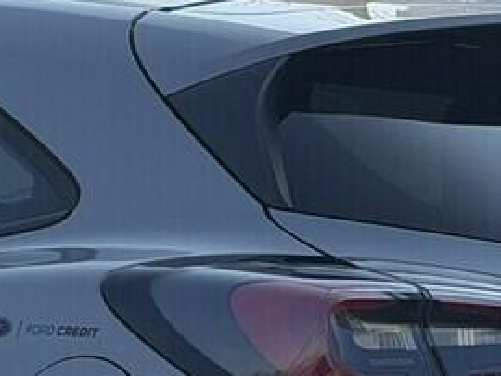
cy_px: 309
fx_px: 3708
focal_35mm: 256
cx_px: -24
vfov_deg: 5.8
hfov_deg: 7.7
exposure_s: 1/4329
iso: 100
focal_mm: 6.76
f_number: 1.78
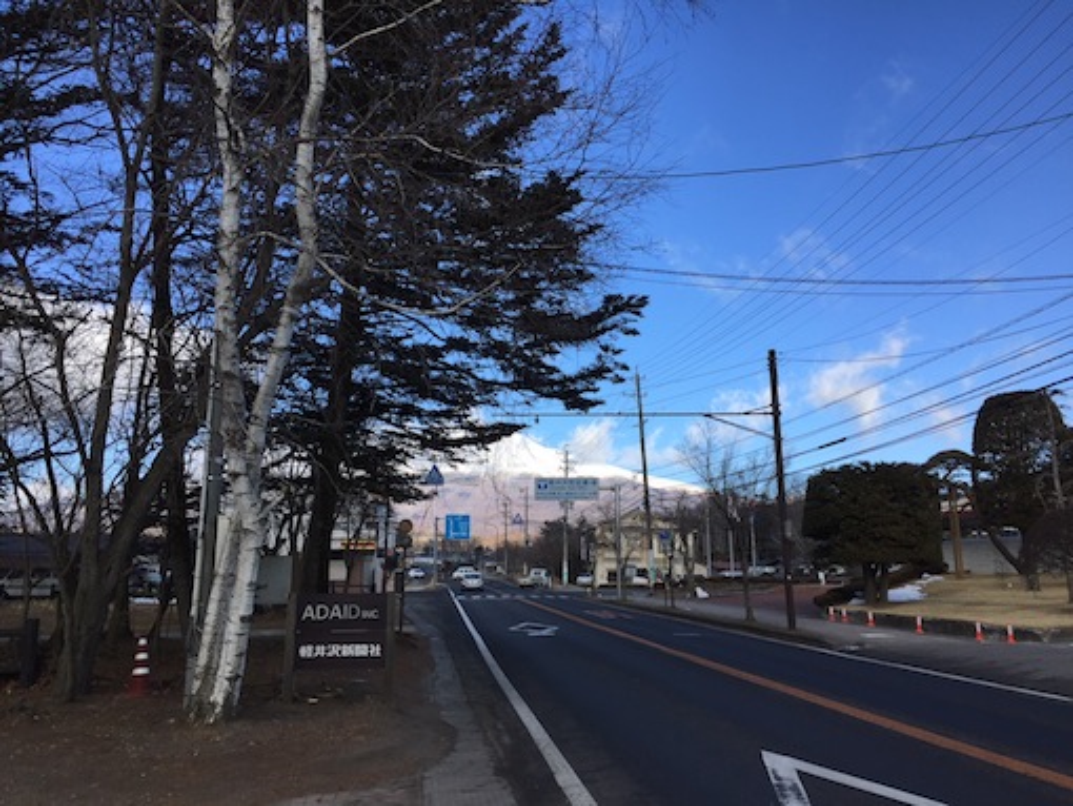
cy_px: 403
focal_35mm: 29
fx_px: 899
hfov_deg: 61.6
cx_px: 536
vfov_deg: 48.3
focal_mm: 4.15
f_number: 2.2
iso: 32
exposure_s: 1/1163
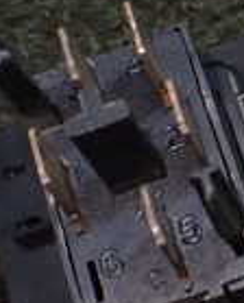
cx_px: 368
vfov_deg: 15.2
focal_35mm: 126
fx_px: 1132
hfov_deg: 11.8
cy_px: 231
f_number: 2.3
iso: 500
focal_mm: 5.4
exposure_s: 1/125
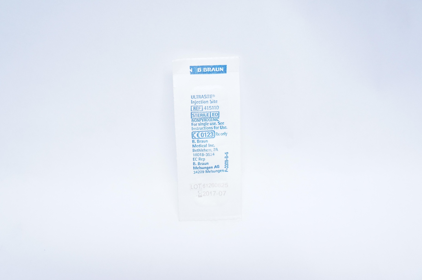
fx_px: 386
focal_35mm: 33
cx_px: 211
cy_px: 140
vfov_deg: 39.9
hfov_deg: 57.3
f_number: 5
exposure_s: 1/125
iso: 1600
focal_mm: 22
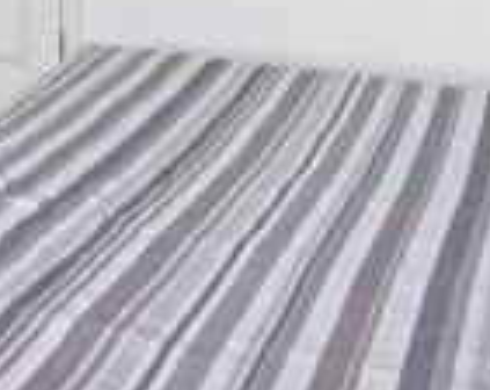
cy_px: -235
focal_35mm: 70
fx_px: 1012
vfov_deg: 18.6
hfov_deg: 26.4
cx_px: 64
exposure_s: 1/5
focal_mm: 16
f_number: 5.6
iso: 320
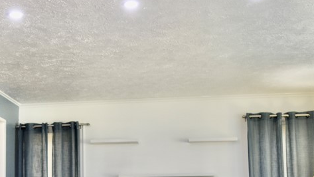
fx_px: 541
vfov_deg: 18.2
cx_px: 115
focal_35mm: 65
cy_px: 168
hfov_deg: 32.2
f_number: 4
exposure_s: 1/60
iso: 450
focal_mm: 18
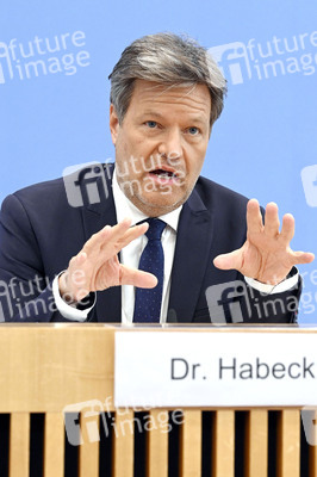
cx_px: 158
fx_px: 1191
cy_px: 238
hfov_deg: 15.2
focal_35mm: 90
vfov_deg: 22.6
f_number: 6.3
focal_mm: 90
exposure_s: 1/640
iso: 5000
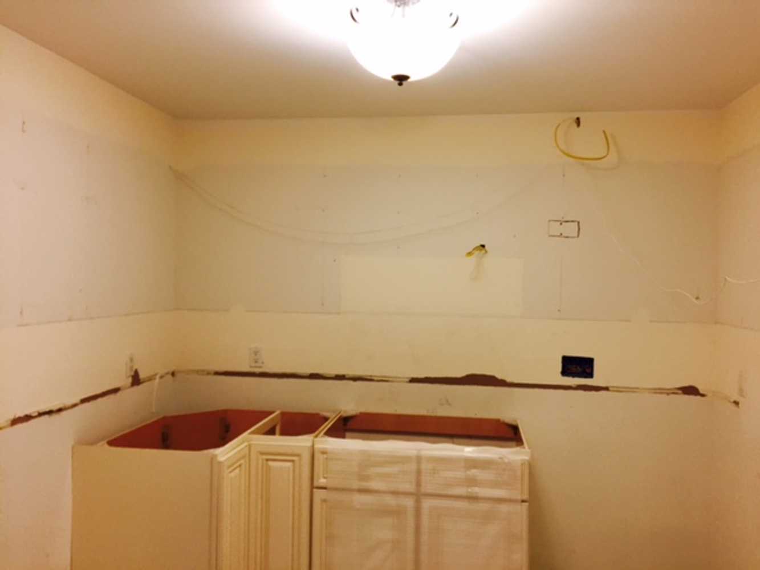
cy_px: 285
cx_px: 380
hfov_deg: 61.7
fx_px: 637
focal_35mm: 29
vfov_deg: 48.2
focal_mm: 4.15
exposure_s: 1/30
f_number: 2.2
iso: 100
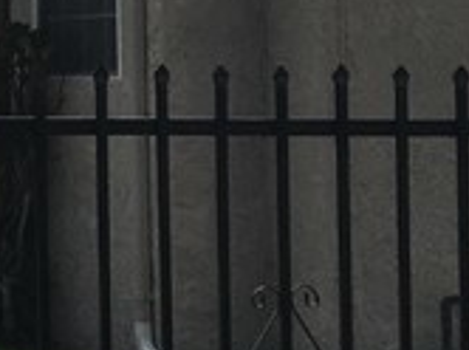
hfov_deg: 9.2
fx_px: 2422
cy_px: 25
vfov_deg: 8.2
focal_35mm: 179
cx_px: -853
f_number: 2.2
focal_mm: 4.15
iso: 25
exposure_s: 1/2959
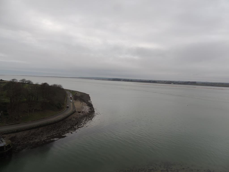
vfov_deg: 56.8
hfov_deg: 71.6
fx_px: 159
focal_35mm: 24
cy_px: 86
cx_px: 114
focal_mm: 4.3
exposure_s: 1/800
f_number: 3
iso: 100
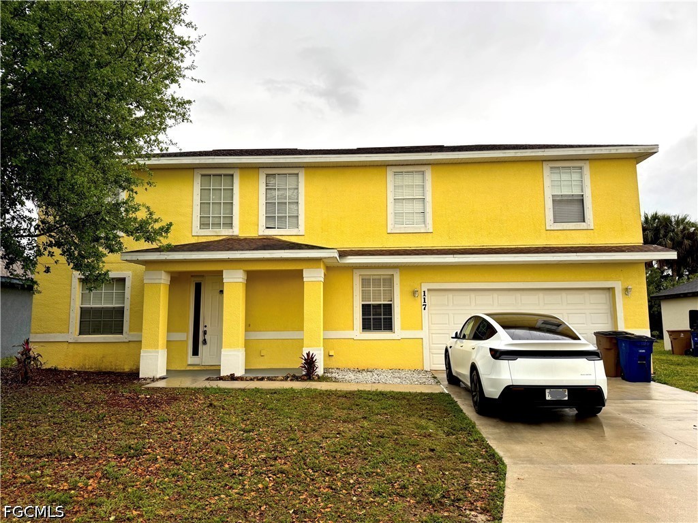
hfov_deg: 71.6
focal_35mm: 24
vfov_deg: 56.8
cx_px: 349
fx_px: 484
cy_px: 262
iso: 64
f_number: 1.78
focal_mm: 6.76
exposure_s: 1/121
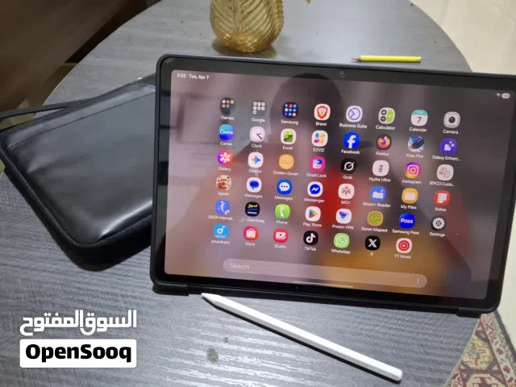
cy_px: 194
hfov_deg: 73.9
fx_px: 343
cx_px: 258
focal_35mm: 23
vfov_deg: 58.9
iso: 320
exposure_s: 1/33
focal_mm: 5.54
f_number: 1.8
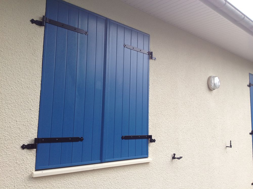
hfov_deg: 52.6
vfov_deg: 40.7
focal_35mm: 35
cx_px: 126
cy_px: 94
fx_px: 256
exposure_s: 1/133
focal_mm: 4.28
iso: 50
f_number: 2.4
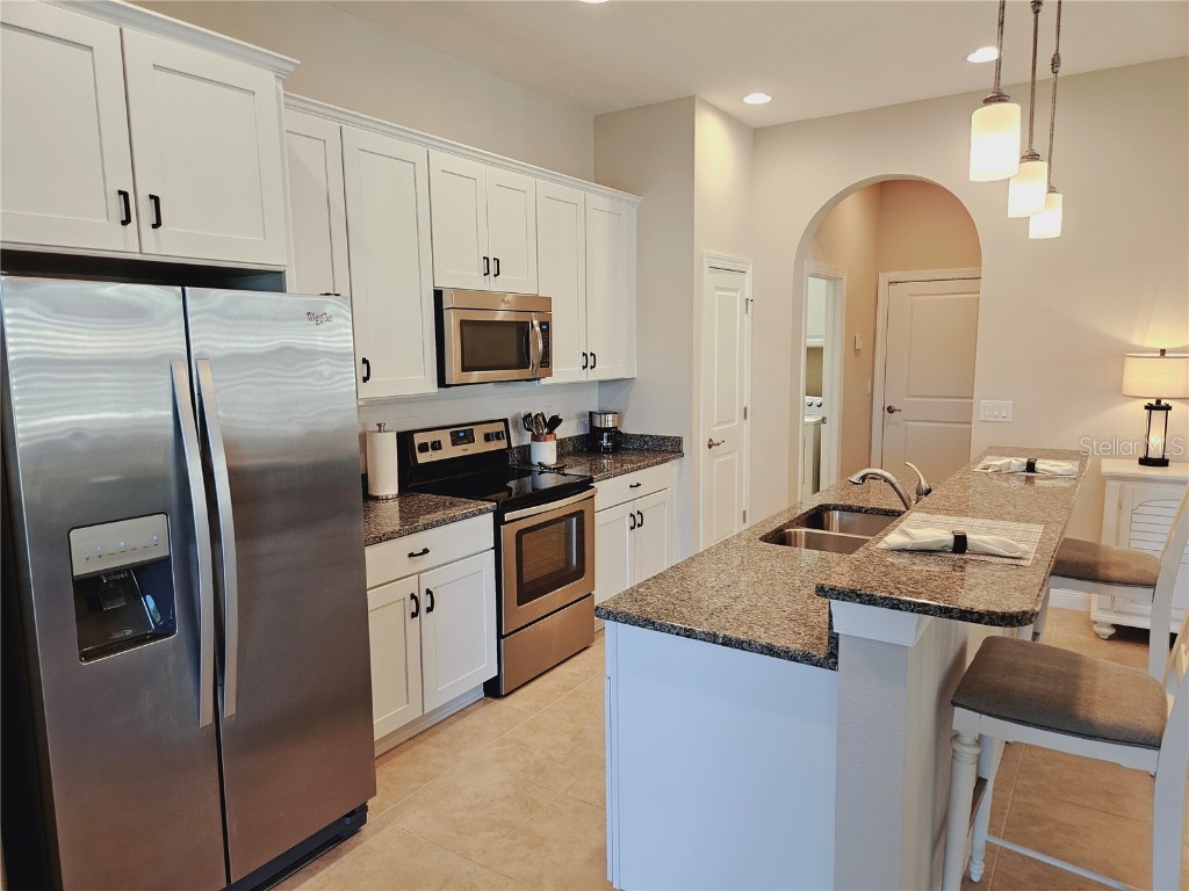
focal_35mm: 23
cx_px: 594
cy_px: 446
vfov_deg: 58.9
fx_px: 790
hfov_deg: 73.9
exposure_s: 1/120
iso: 160
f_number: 1.8
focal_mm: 5.4
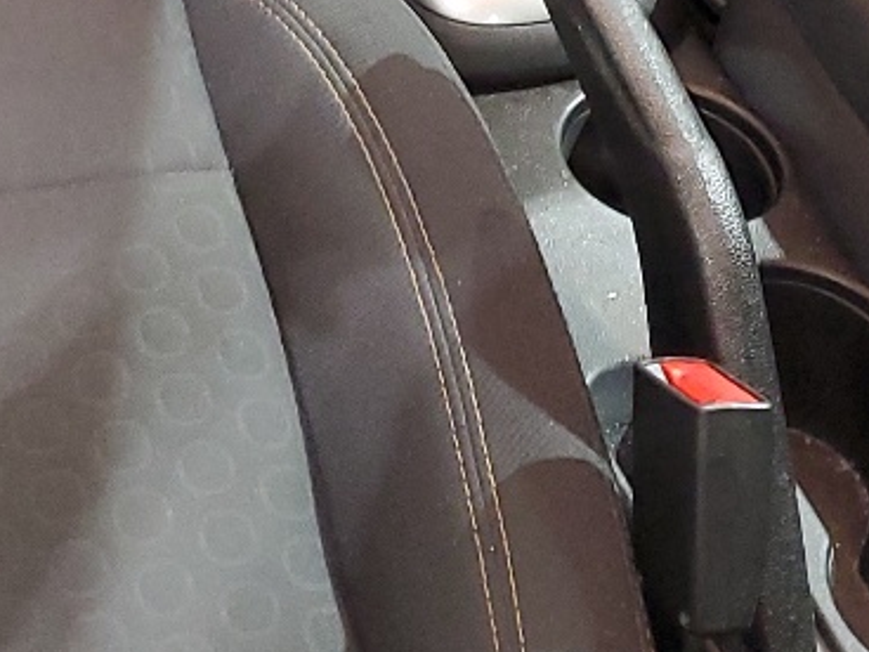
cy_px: -317
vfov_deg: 12.5
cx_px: 257
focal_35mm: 113
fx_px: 2837
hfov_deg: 17.4
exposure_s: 1/20
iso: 293
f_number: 1.5
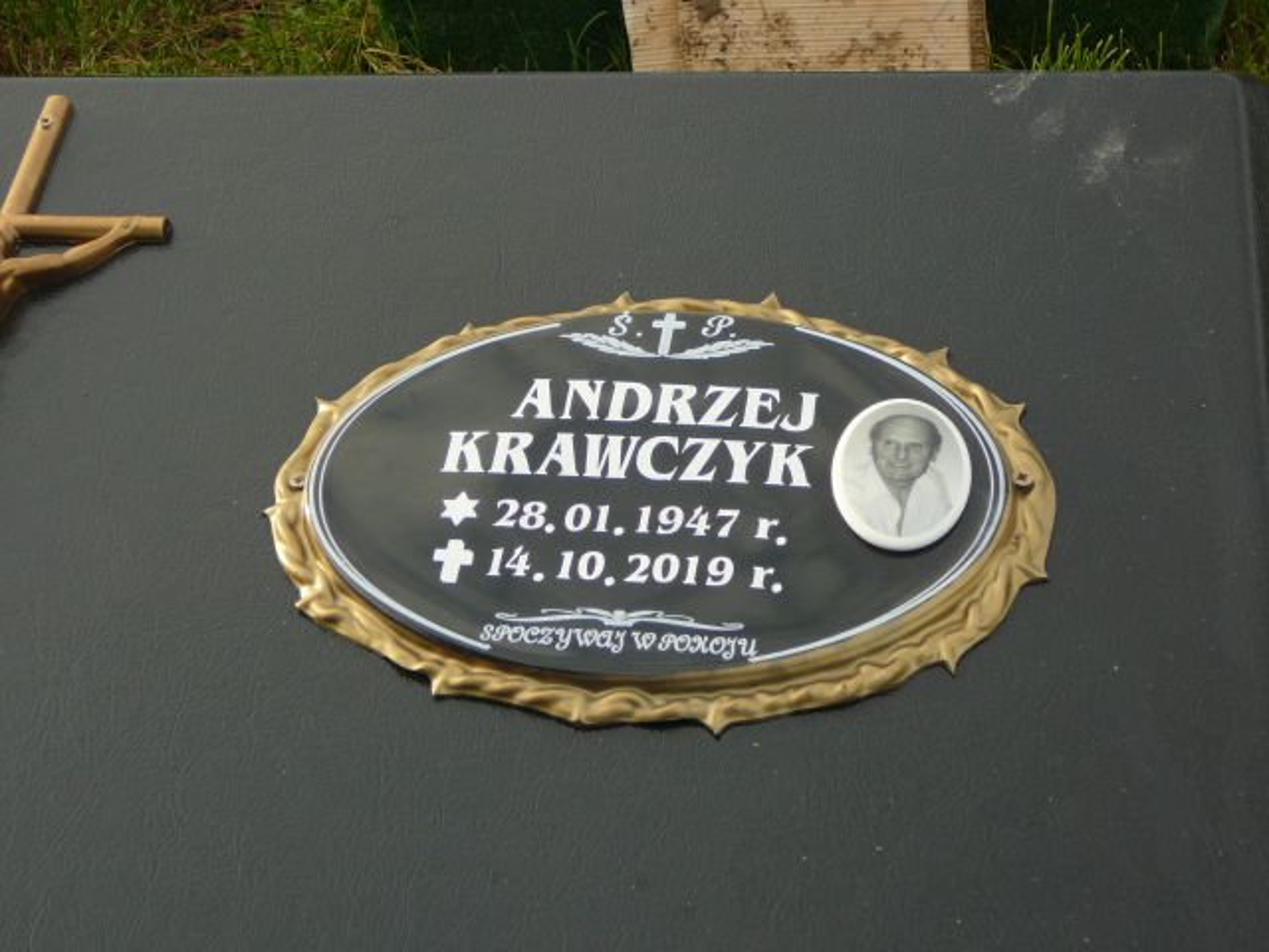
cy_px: 476
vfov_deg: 22.6
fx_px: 2383
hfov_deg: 29.8
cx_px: 634
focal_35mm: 65
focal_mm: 9.7
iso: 80
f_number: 3.6
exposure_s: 1/160
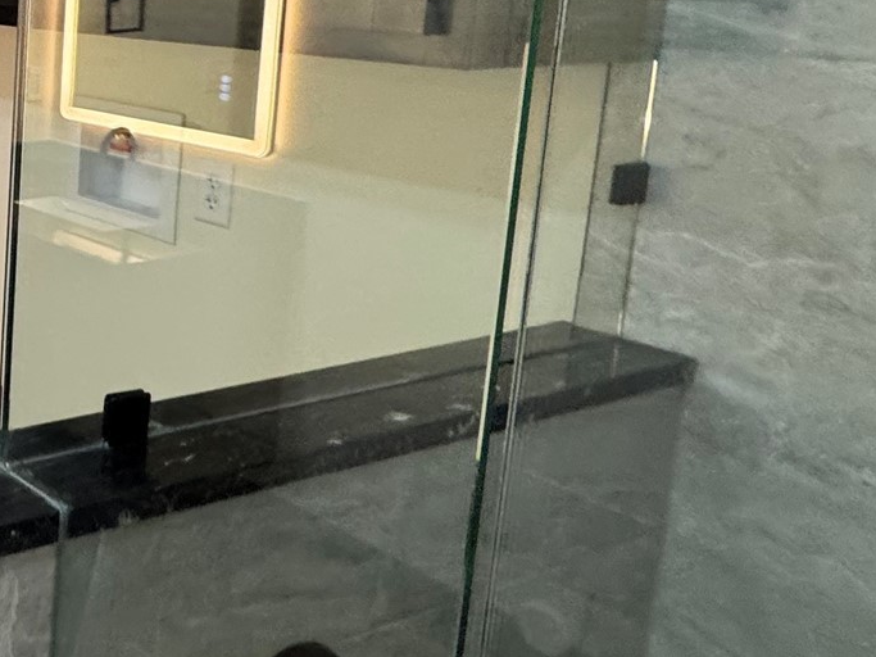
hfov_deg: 30.8
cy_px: 107
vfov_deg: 33.1
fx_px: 1063
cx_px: -351
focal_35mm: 42
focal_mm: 2.22
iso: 250
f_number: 2.2
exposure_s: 1/60
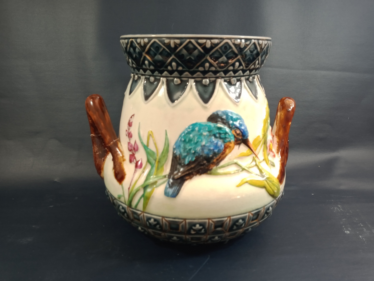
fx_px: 292
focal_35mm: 27
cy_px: 140
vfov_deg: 51.4
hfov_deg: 65.3
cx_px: 187
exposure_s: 1/33.3
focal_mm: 3.54
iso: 140
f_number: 2
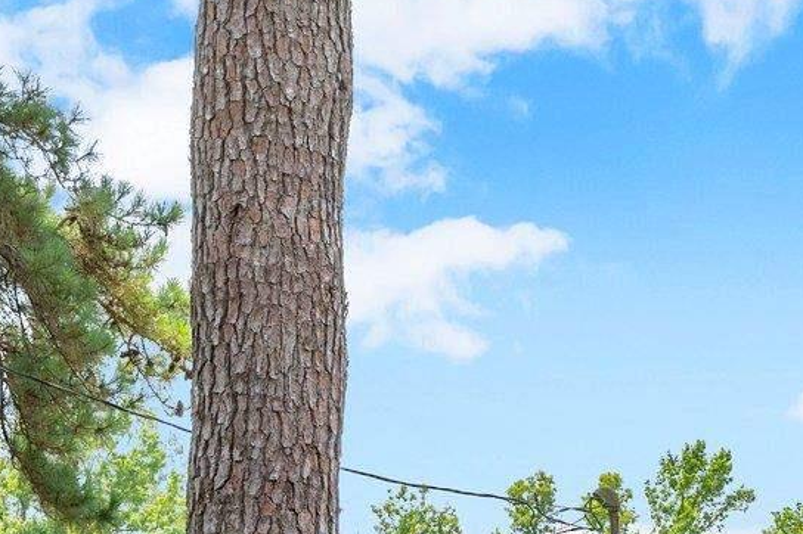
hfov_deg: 17.3
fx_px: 2519
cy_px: 913
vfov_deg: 11.4
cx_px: 954
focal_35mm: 113
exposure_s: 1/320
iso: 320
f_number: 10
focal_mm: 30
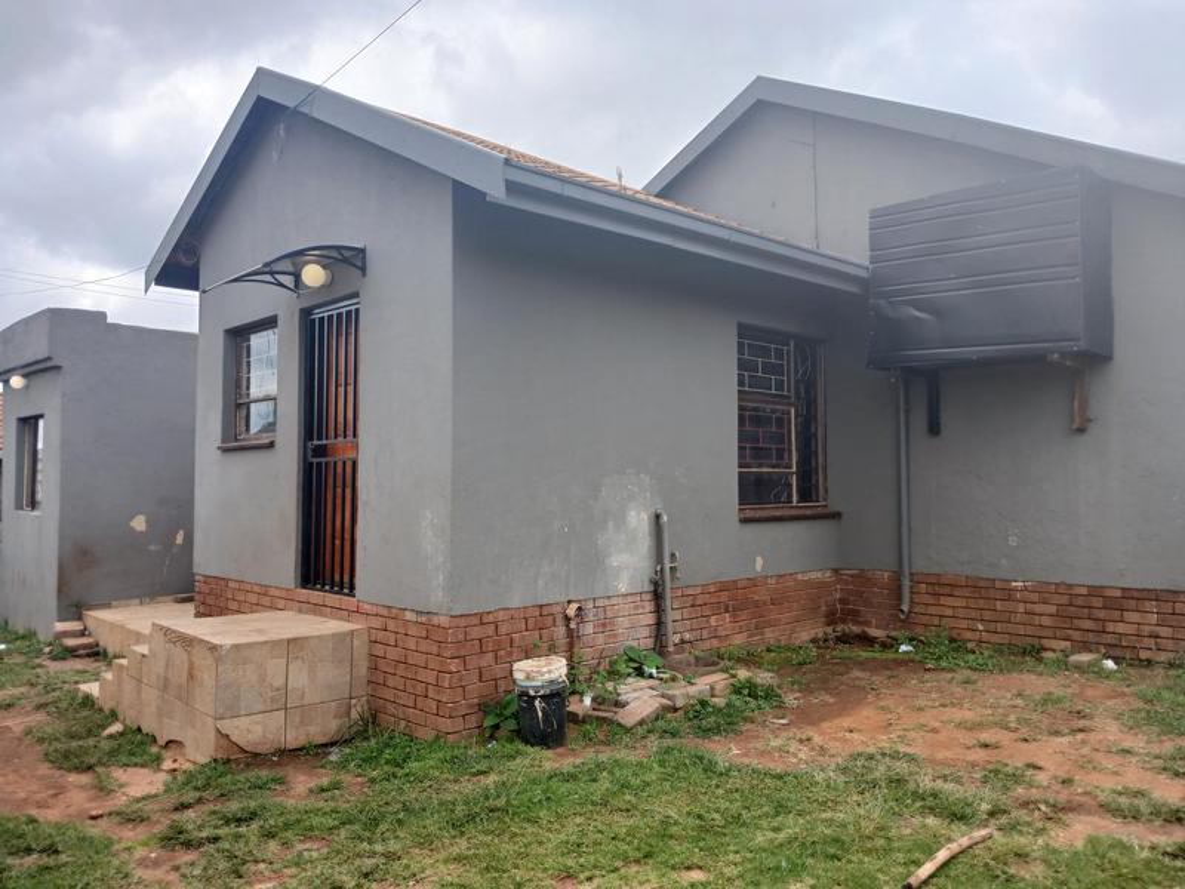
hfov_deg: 67.3
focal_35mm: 26
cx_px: 592
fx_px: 890
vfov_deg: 53.1
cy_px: 444
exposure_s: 1/275
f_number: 1.8
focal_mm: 3.98
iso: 20
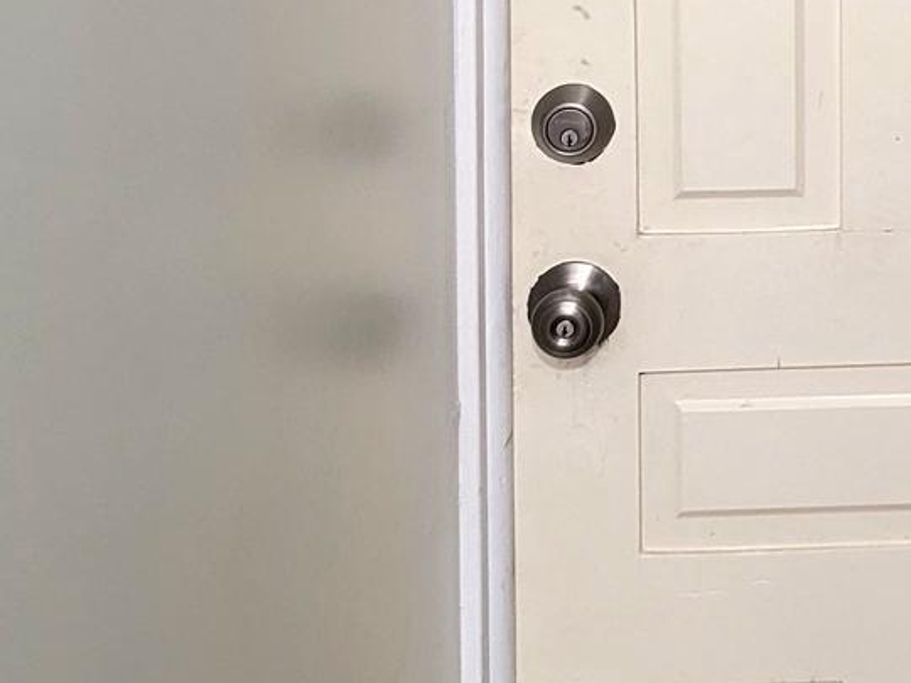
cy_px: -248
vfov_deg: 15.3
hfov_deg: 20.2
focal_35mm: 91
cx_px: 1080
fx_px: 2395
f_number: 1.8
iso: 250
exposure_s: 1/40
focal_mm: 6.7
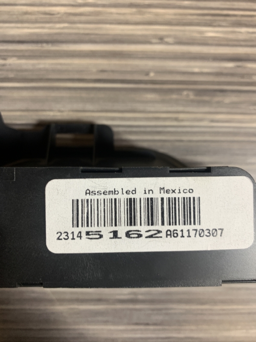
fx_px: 256
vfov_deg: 67.3
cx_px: 128
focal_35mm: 26
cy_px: 171
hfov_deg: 53.1
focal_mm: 4.25
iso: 100
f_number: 1.8
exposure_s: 1/60
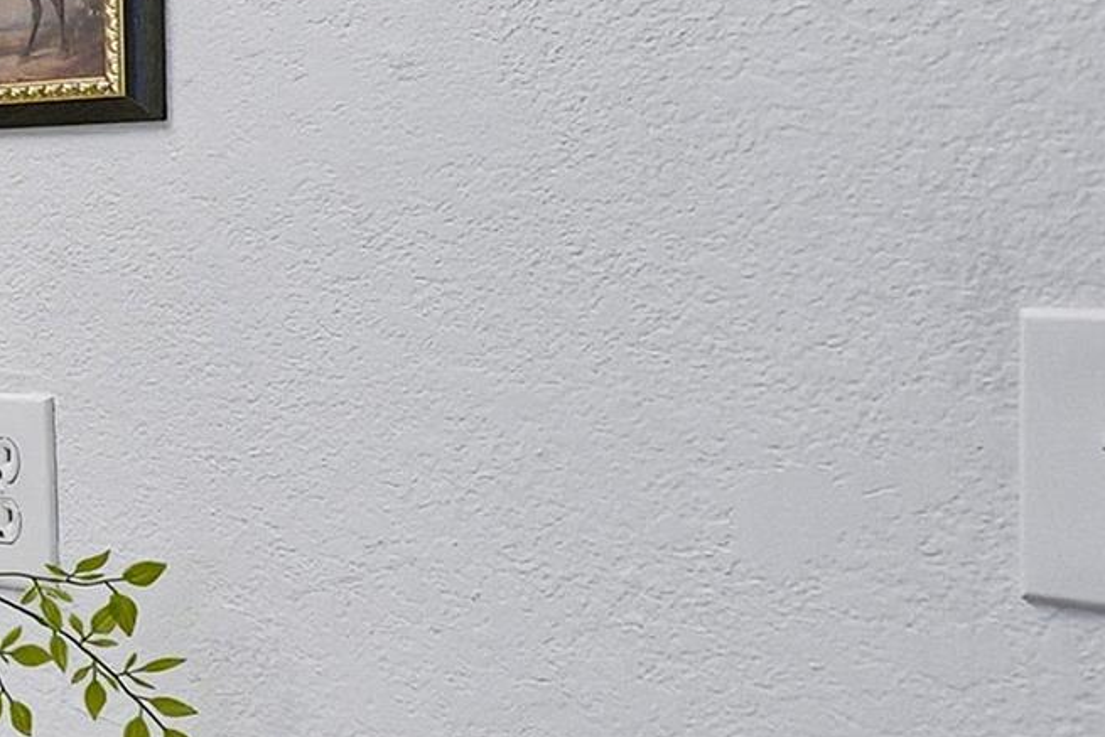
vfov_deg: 18.1
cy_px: 191
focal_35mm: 75
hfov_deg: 17.1
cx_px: -1257
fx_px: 2302
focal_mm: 16
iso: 250
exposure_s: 1/500
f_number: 8
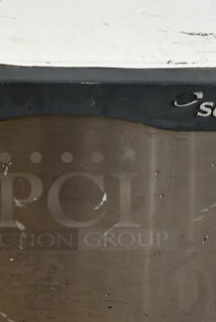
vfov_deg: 26.5
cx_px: 67
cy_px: 198
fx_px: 682
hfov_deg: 17.9
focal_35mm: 76
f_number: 3.5
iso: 200
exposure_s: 1/30
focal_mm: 18
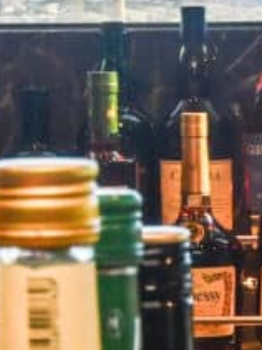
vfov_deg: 11.7
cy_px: 250
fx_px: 1697
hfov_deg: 8.7
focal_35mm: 168
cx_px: 375
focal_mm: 24
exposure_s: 1/250
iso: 800
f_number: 9
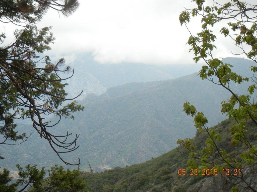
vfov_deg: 14.5
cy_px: 96
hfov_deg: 19.3
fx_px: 757
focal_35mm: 102
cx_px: 128
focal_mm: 18.3
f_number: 4.5
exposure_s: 1/485
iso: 160
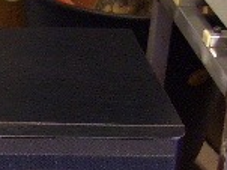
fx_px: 1363
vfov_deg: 6.9
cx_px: -131
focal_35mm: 208
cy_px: 314
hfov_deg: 9.2
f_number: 3.1
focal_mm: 8.2
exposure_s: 1/8
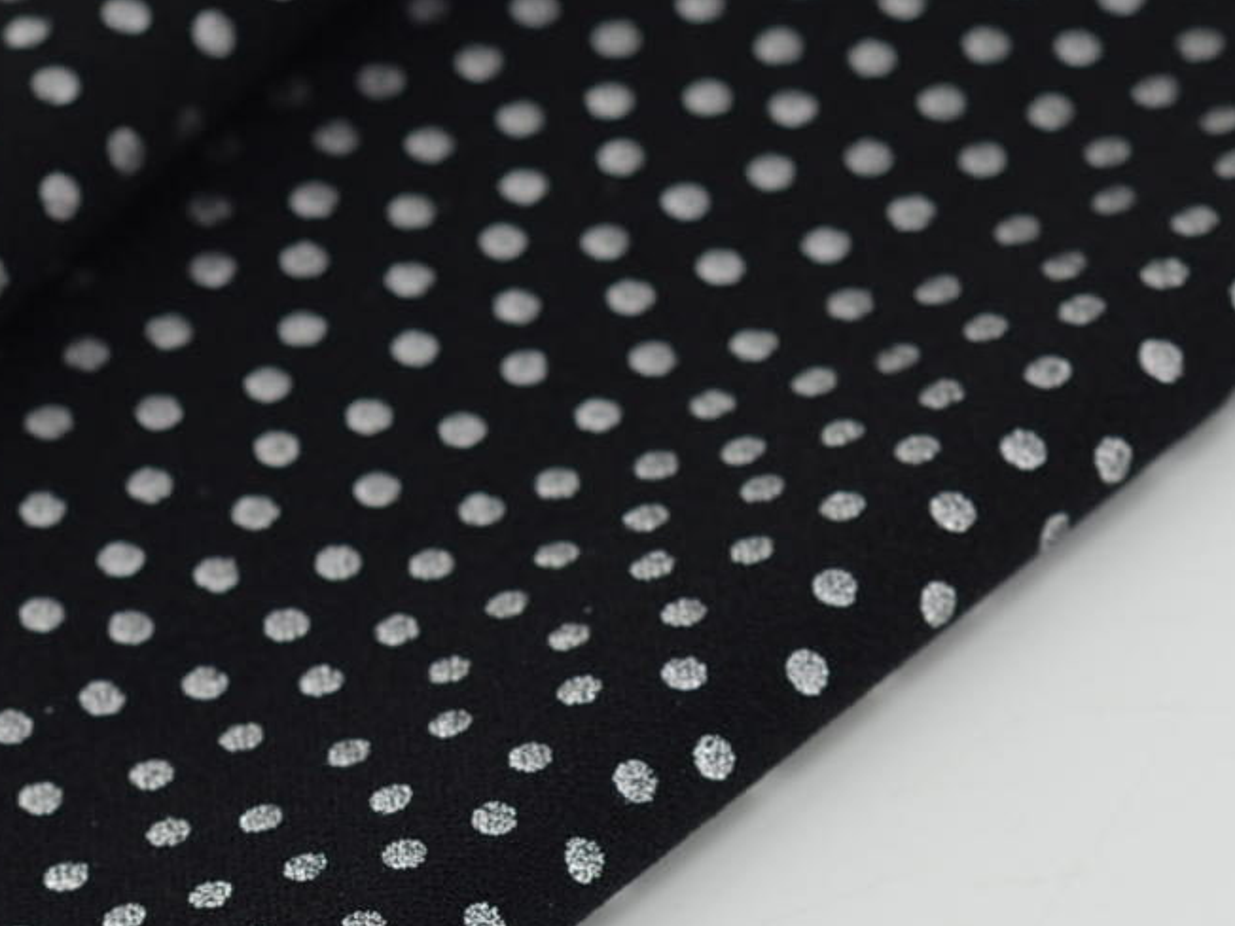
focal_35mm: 222
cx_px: 307
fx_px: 7920
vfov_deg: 6.7
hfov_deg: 8.9
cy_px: 1062
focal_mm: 50
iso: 100
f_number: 4
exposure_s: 1/125
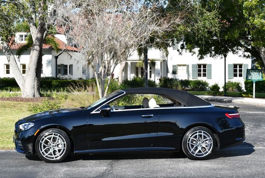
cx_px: 132
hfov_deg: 28.8
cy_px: 89
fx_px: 516
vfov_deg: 19.5
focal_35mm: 70
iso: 140
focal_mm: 35
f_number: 8
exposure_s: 1/250
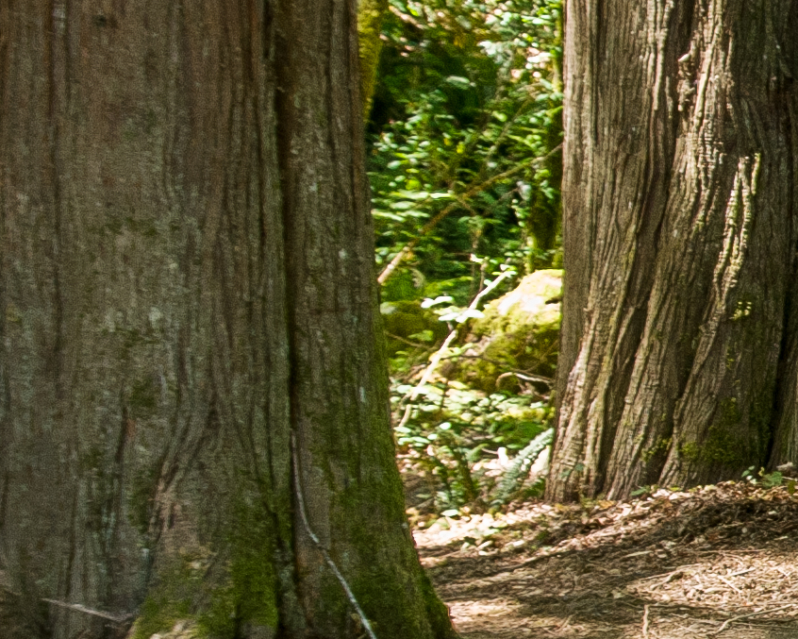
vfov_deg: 8.0
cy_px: 350
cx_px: 1864
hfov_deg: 9.1
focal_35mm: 192
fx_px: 4544
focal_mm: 27
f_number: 5.6
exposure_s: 1/25
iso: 200
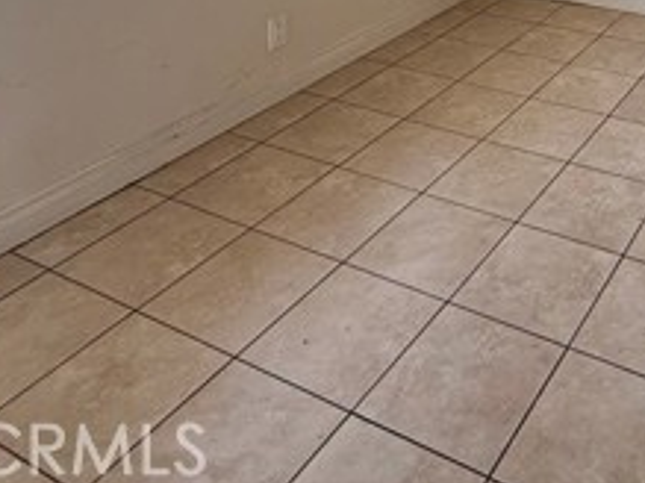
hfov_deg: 41.0
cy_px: -215
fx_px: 764
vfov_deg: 26.7
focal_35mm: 41
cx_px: 618
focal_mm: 2.22
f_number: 2.2
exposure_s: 1/120
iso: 80
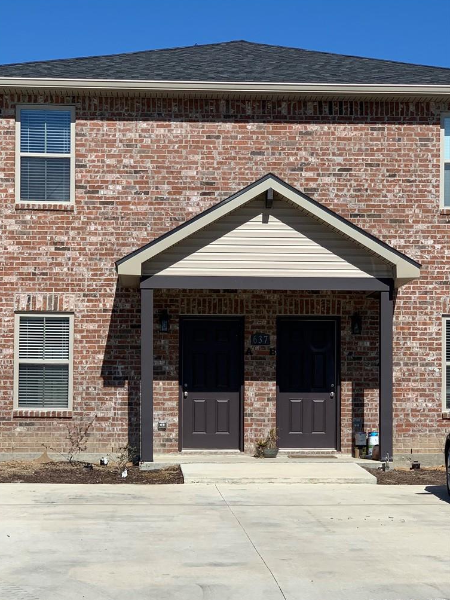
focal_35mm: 53
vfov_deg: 36.2
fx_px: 919
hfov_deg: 27.5
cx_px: 222
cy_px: 302
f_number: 2.4
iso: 16
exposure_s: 1/2179
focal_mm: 6
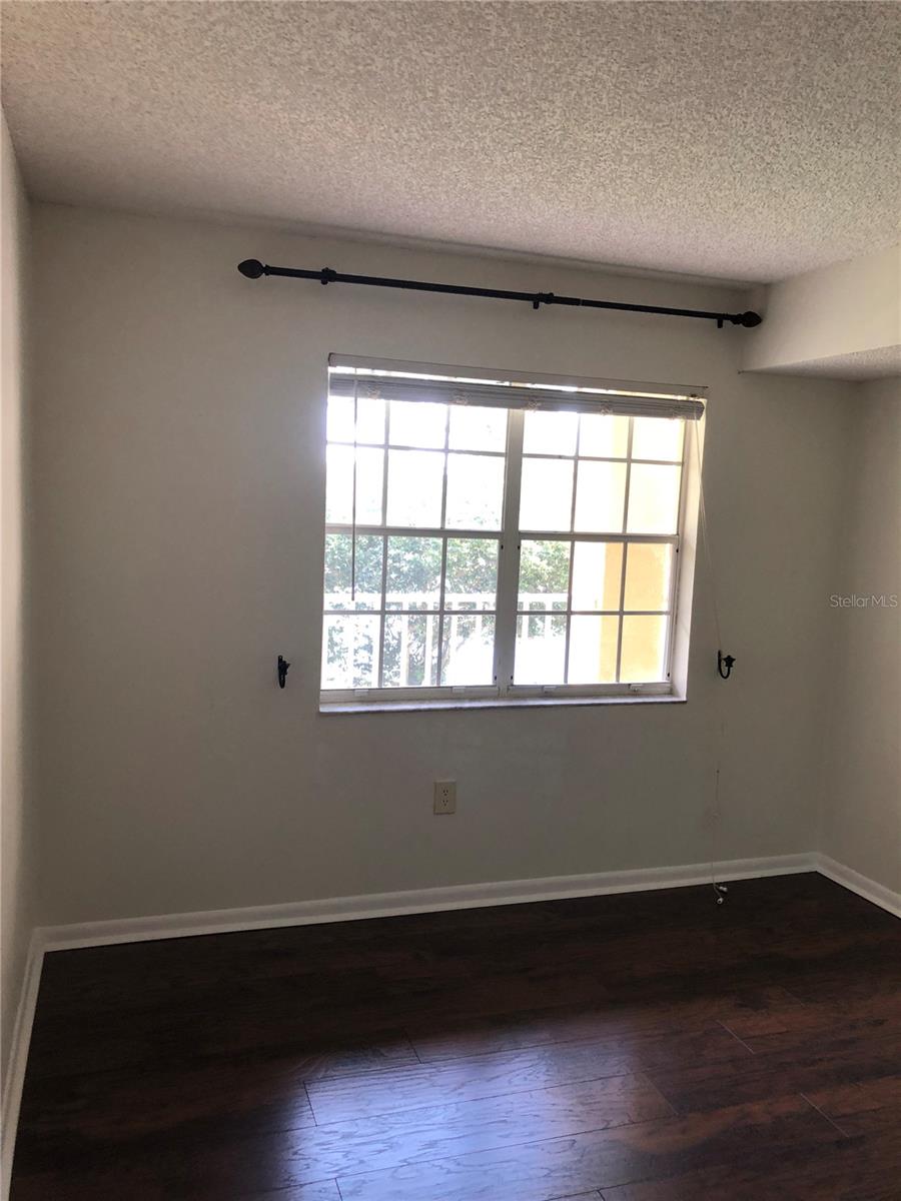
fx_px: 972
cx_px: 450
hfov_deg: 49.7
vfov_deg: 63.4
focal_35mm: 28
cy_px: 600
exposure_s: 1/30
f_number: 1.8
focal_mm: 3.99
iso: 32
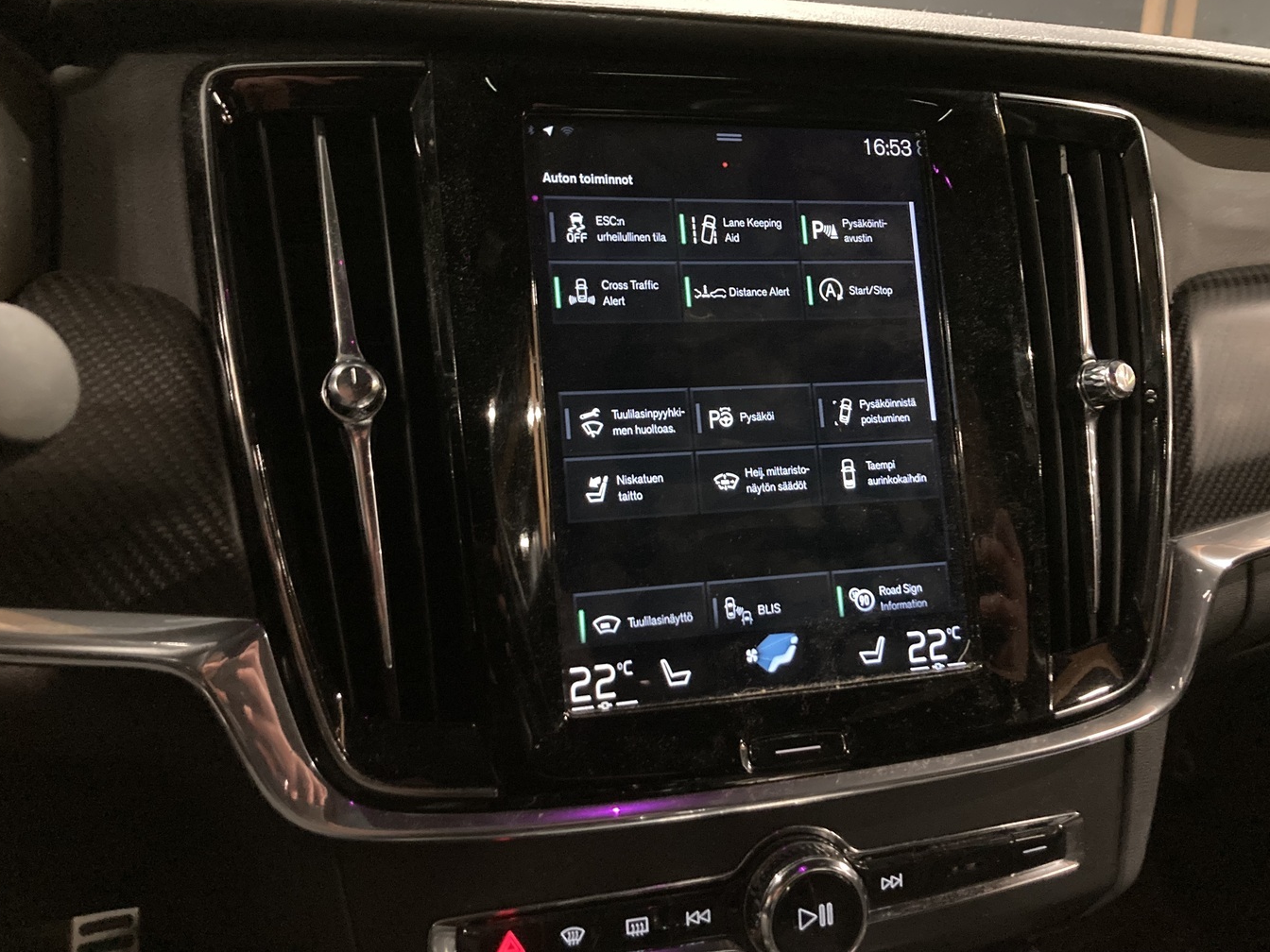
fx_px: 1101
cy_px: 443
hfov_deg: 59.9
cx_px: 666
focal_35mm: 30
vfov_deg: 46.8
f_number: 1.8
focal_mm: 3.99
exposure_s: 1/15
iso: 800
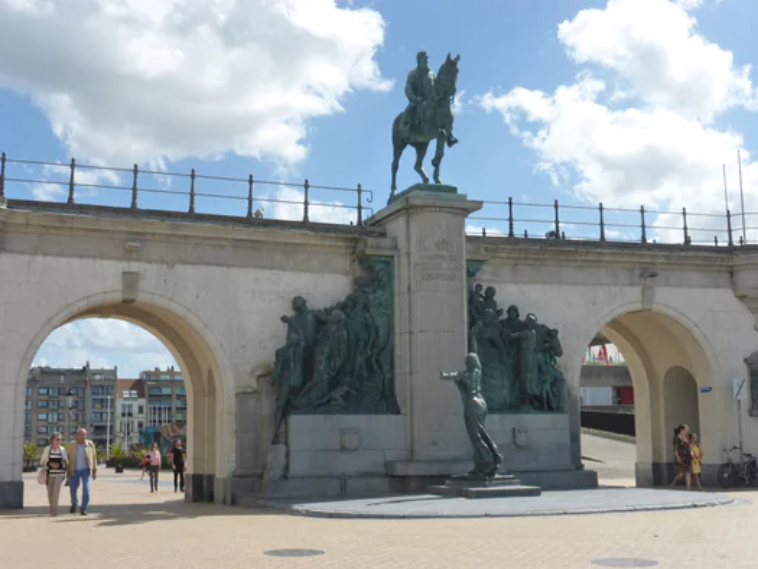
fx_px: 1029
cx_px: 379
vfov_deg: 30.9
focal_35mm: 47
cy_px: 284
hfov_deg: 40.4
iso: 160
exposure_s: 1/1300
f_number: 4.2
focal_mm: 8.5
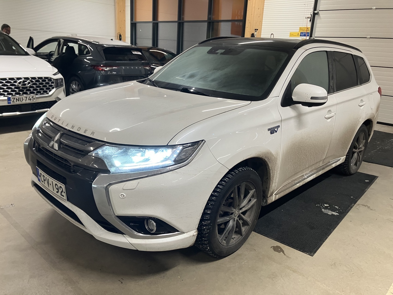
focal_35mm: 28
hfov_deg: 63.4
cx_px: 196
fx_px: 318
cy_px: 148
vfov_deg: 49.7
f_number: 1.8
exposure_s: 1/46
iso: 100
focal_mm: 3.99
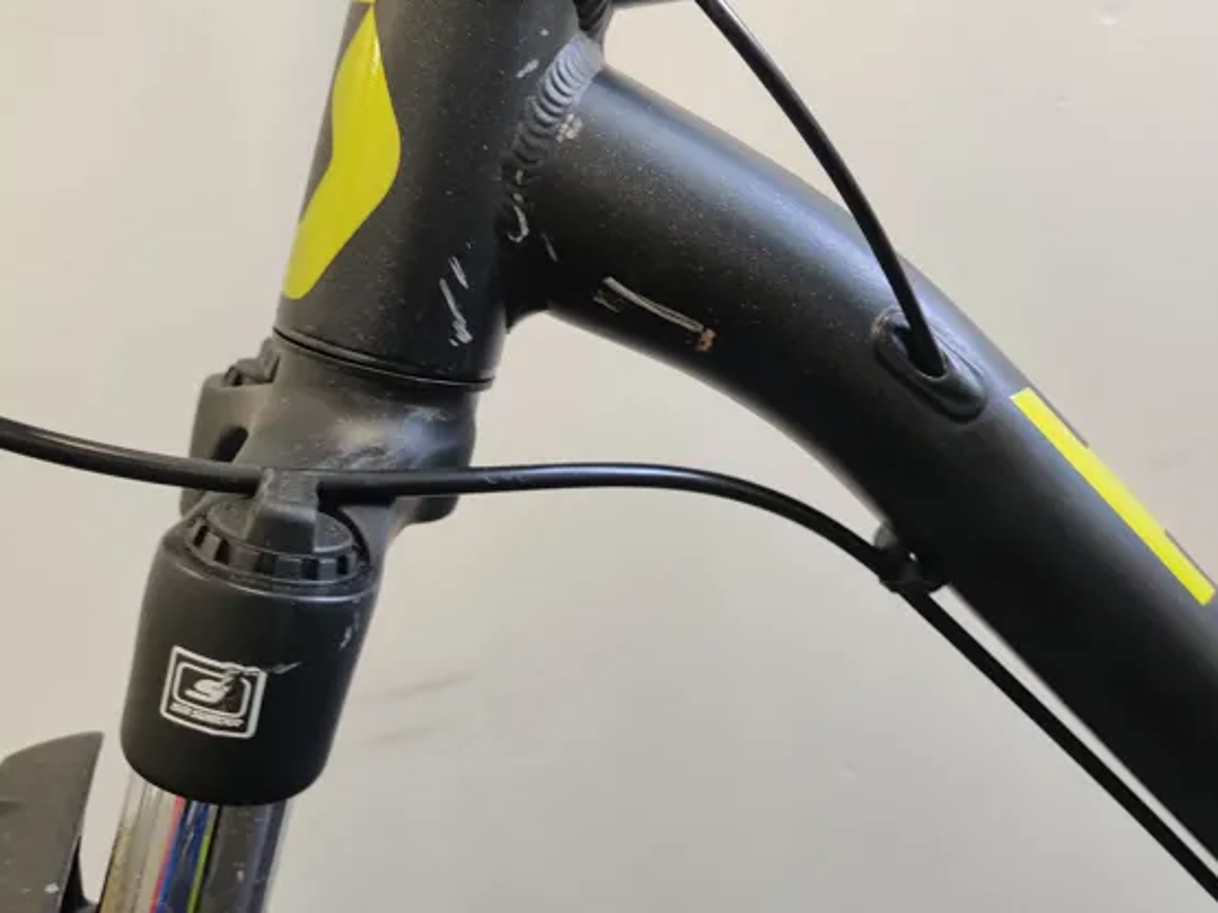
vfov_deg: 36.3
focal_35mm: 39
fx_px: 1372
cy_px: 290
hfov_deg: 47.8
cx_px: 651
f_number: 1.65
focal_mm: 4.75
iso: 320
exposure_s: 1/50
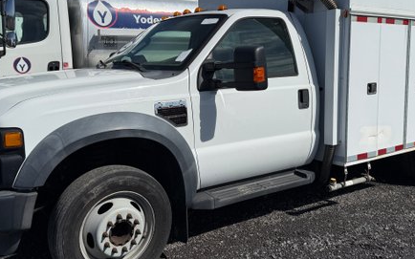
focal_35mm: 37
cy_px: 106
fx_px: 418
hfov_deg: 52.7
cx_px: 218
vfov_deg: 34.3
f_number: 1.78
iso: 100
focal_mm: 6.76
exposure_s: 1/14286
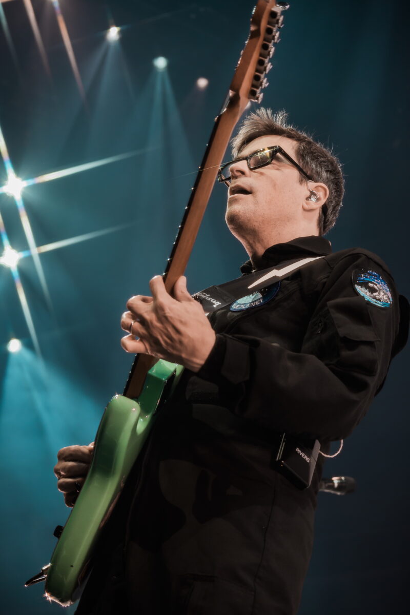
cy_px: 308
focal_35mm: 75
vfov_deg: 27.0
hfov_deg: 18.2
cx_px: 205
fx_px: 1281
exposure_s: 1/125
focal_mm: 50
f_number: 4.5
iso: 1100
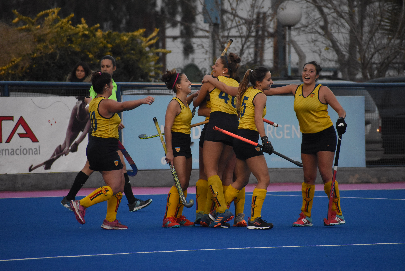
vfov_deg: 3.1
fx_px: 5063
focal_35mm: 450
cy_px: 136
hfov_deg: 4.6
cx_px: 202
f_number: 6.3
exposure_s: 1/800
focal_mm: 300
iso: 3200
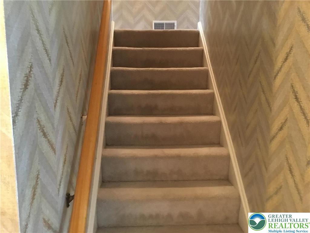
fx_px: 278
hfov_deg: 58.4
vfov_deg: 45.4
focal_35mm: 31
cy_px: 116
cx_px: 155
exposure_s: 1/15
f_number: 2.4
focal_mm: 3.3
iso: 500
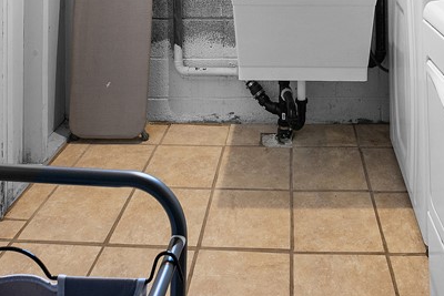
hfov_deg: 50.2
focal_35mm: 38
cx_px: 279
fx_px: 469
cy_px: -90
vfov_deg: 28.6
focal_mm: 14
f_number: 8
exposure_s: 1/3
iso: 400
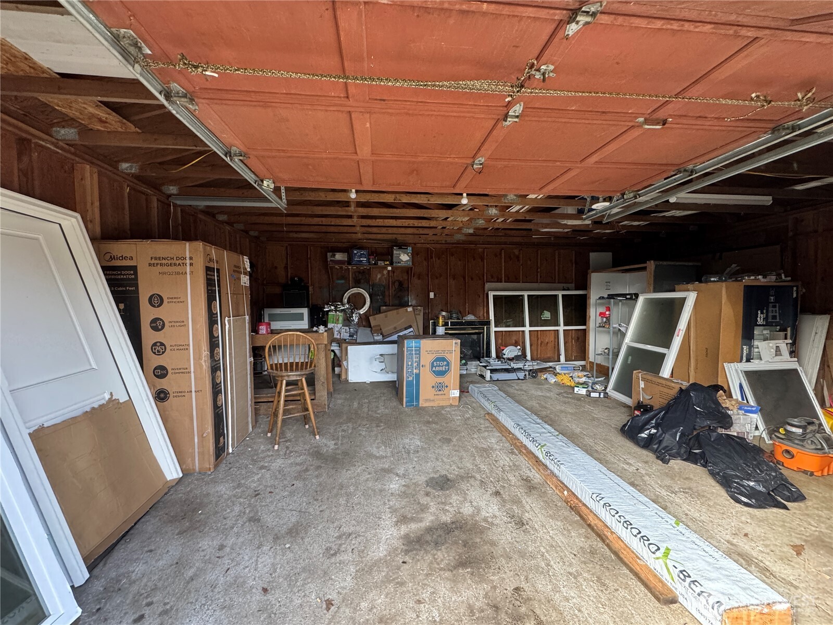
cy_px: 312
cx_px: 416
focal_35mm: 14
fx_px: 337
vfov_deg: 85.7
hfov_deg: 102.1
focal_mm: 2.22
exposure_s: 1/99
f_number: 2.2
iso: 250
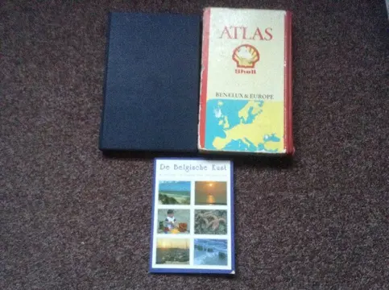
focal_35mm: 33
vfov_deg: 42.8
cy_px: 145
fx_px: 370
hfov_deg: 55.5
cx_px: 194
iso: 500
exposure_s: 1/15
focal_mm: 3.3
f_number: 2.4
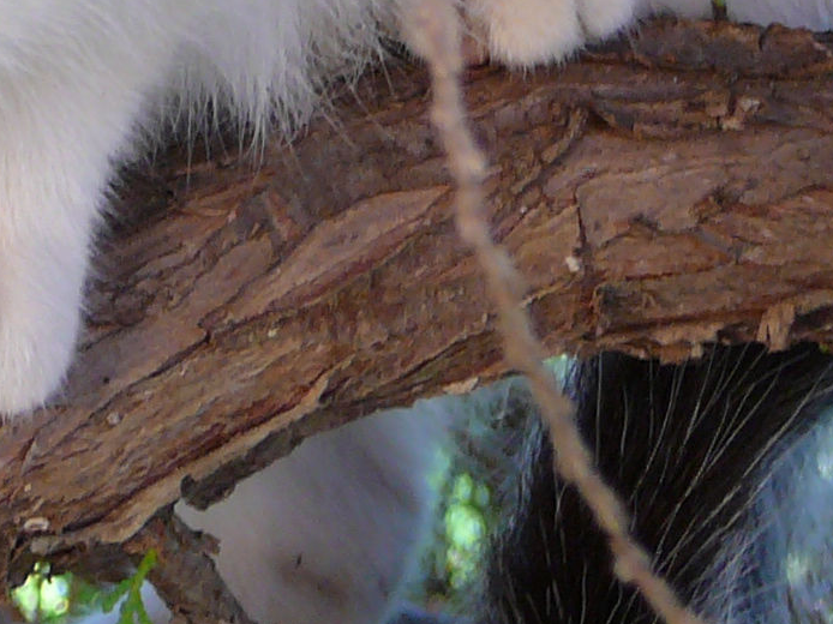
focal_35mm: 262
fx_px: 6303
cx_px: -582
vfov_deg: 5.6
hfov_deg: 7.4
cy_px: -416
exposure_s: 1/30
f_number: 3.7
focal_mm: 10.5
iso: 100
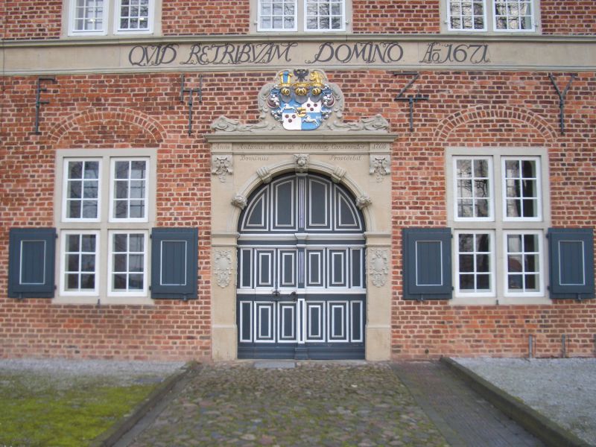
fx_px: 706
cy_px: 224
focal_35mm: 41
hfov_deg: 45.8
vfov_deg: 35.1
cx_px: 298
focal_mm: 6.8
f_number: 2.8
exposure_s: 1/60
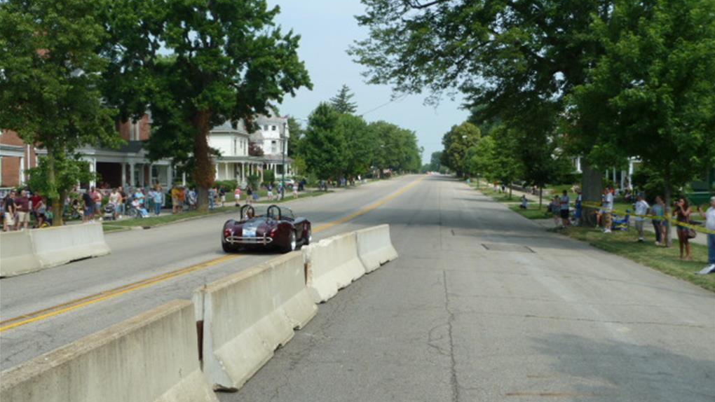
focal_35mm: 35
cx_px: 358
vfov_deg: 33.7
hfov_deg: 56.6
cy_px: 204
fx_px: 664
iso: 80
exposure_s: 1/500
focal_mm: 5.3
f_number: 4
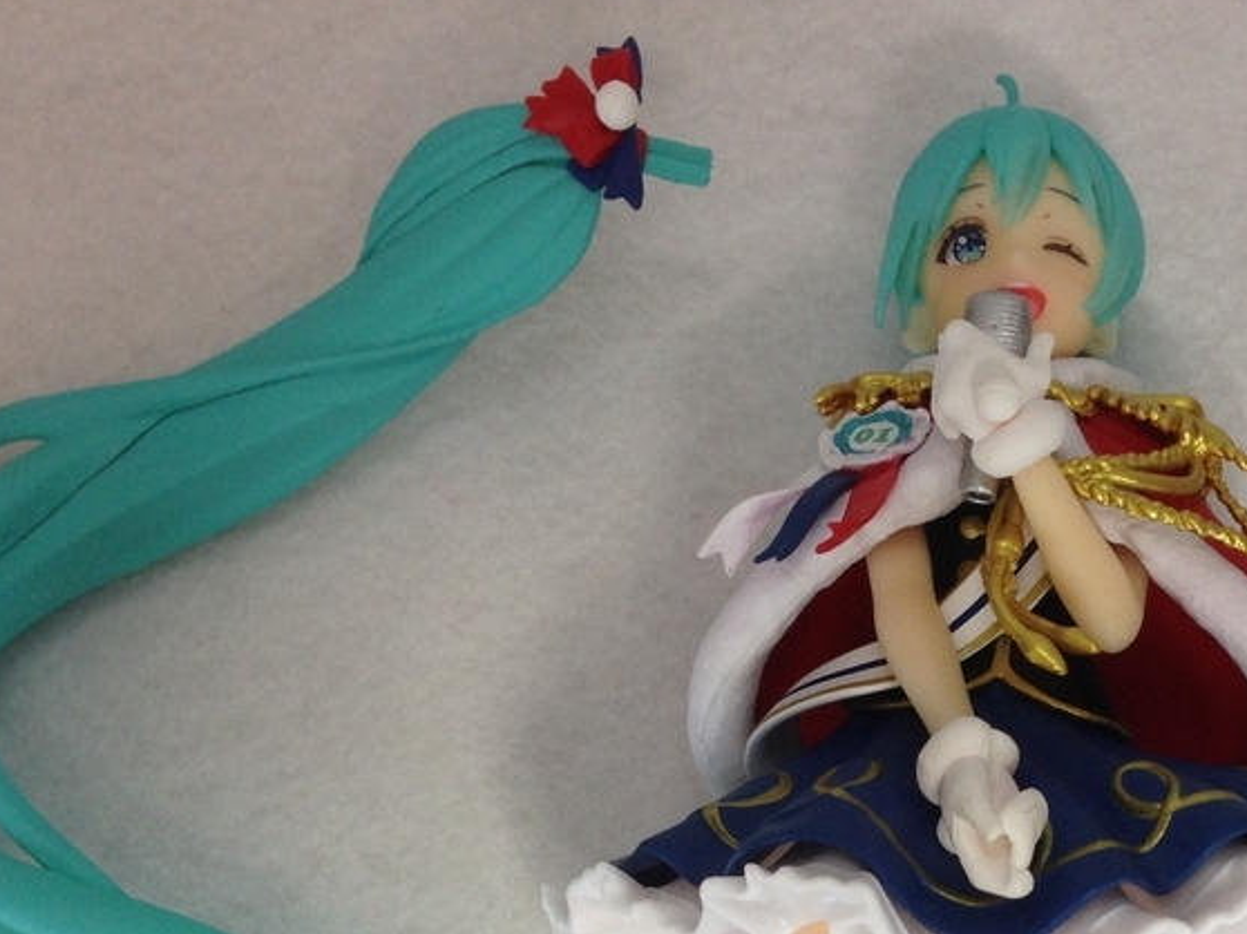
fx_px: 2557
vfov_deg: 19.9
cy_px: 994
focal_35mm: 71
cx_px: 1032
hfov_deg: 26.8
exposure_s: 1/20
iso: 64
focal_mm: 4.12
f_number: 2.4
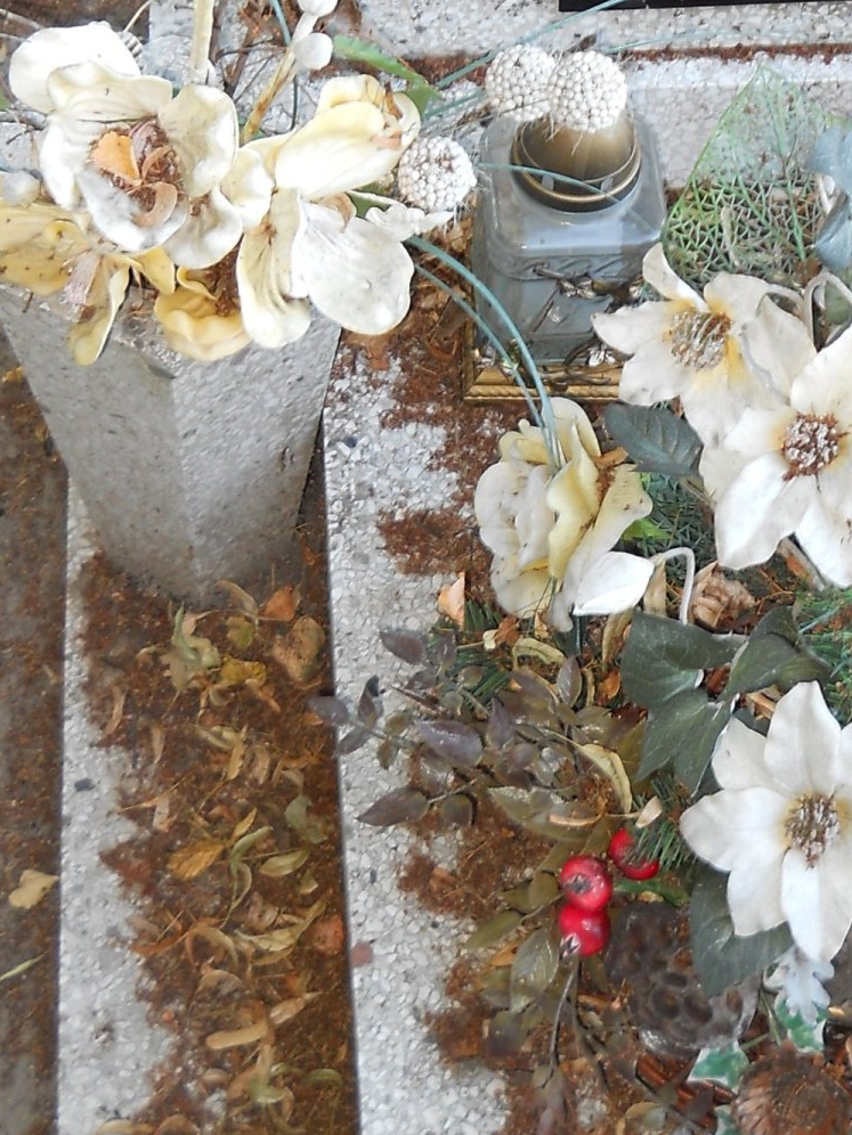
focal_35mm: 80
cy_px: 180
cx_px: 717
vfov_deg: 23.9
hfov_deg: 18.2
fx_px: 2625
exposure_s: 1/40
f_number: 3.1
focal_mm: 6.72
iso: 80
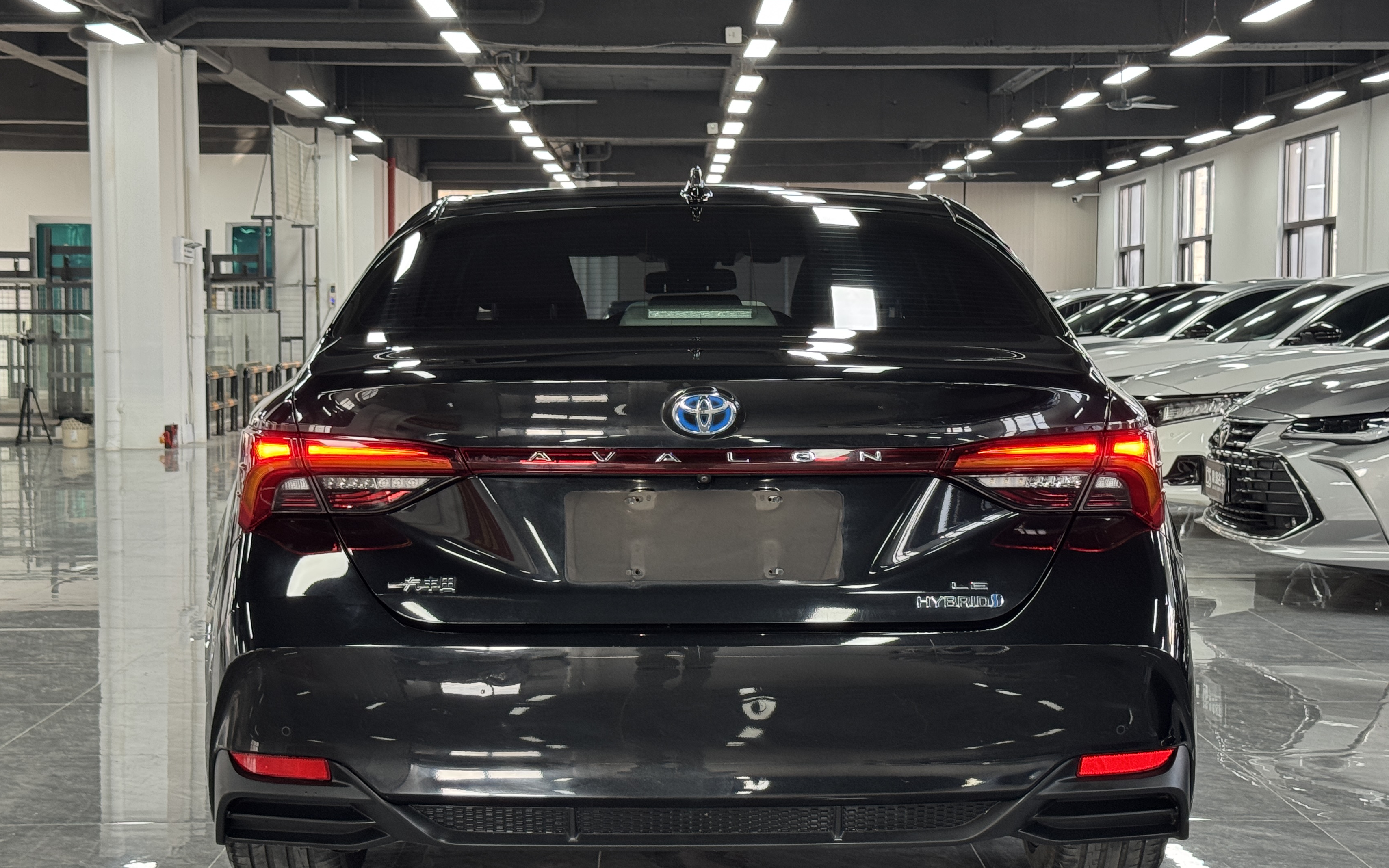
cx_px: 710
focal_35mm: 60
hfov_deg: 34.0
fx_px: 2271
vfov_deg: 21.6
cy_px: 453
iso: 125
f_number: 1.78
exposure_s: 1/60
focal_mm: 6.76
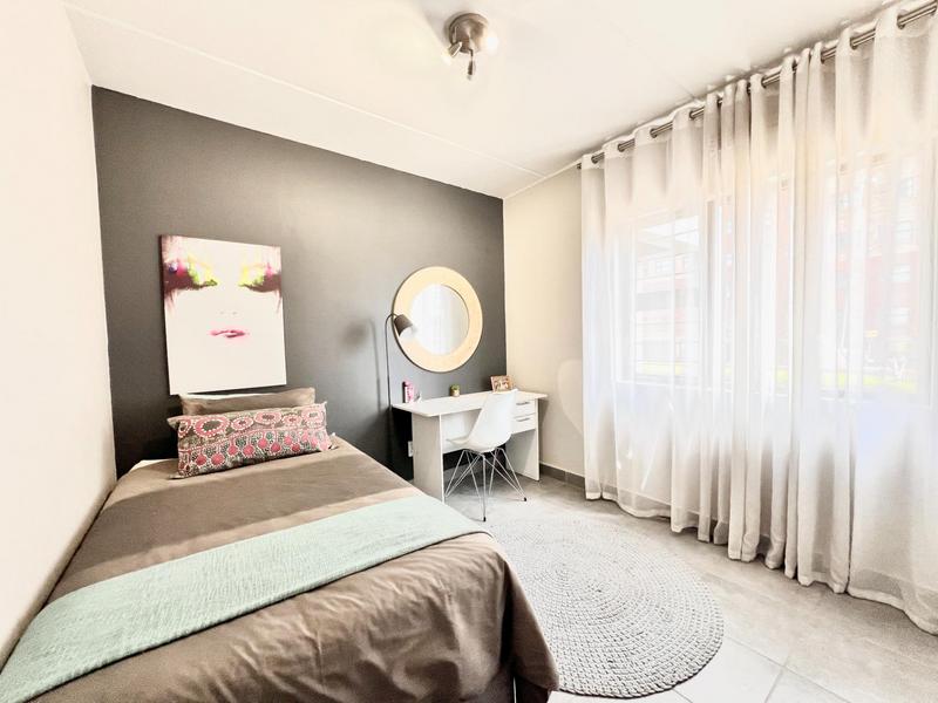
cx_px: 469
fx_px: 352
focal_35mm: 13
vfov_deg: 89.9
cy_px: 352
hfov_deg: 106.2
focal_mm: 1.57
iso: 125
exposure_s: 1/100
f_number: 1.8
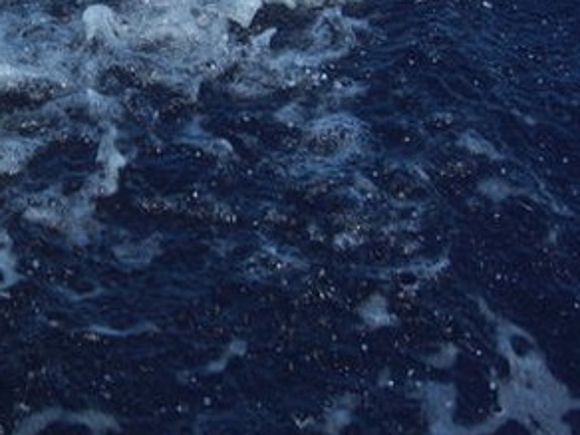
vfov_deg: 17.7
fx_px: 1374
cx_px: 62
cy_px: 48
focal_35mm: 82
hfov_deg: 23.2
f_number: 4
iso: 80
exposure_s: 1/500
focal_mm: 7.9
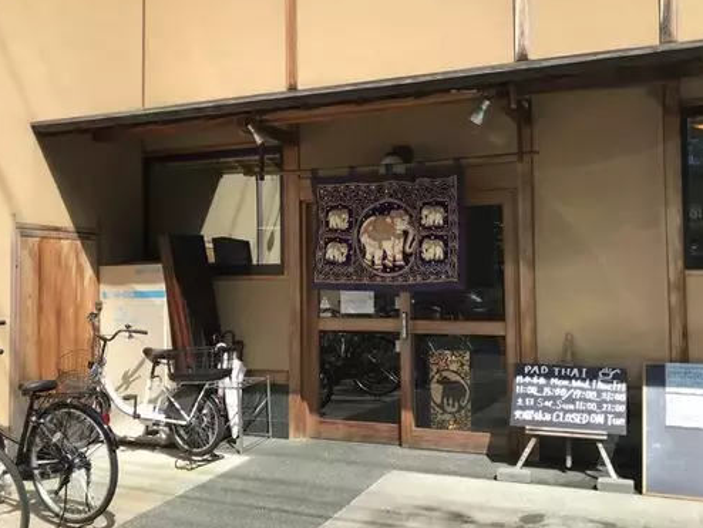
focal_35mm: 34
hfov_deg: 53.8
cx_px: 386
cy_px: 268
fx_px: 691
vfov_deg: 41.8
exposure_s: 1/1330
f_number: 1.8
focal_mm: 3.99
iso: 20
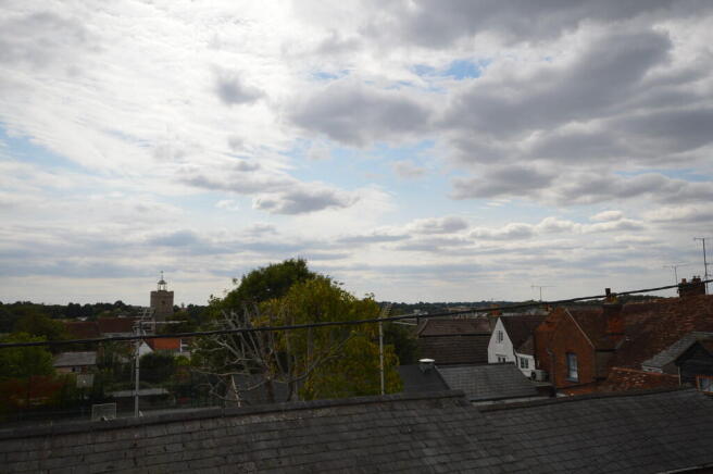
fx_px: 594
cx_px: 356
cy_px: 237
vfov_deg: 43.5
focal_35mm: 30
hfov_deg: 62.0
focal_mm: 20
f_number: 9
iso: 100
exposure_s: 1/320
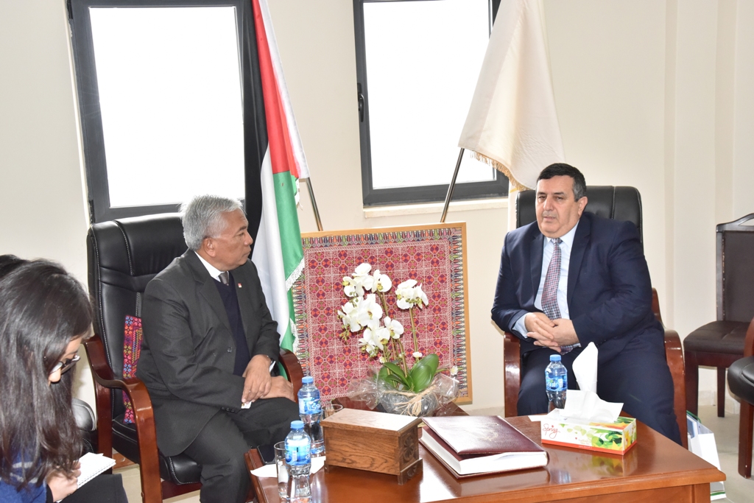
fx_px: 1047
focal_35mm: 50
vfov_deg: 27.0
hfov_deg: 39.6
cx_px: 377
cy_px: 252
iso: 4000
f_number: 10
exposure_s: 1/250
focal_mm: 50
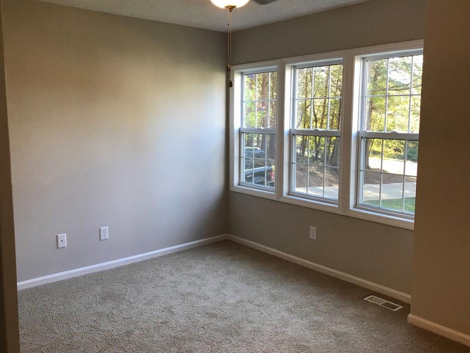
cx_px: 235
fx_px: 421
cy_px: 165
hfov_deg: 58.3
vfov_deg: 45.4
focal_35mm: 31
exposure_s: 1/40
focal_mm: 3.99
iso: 25
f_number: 1.8
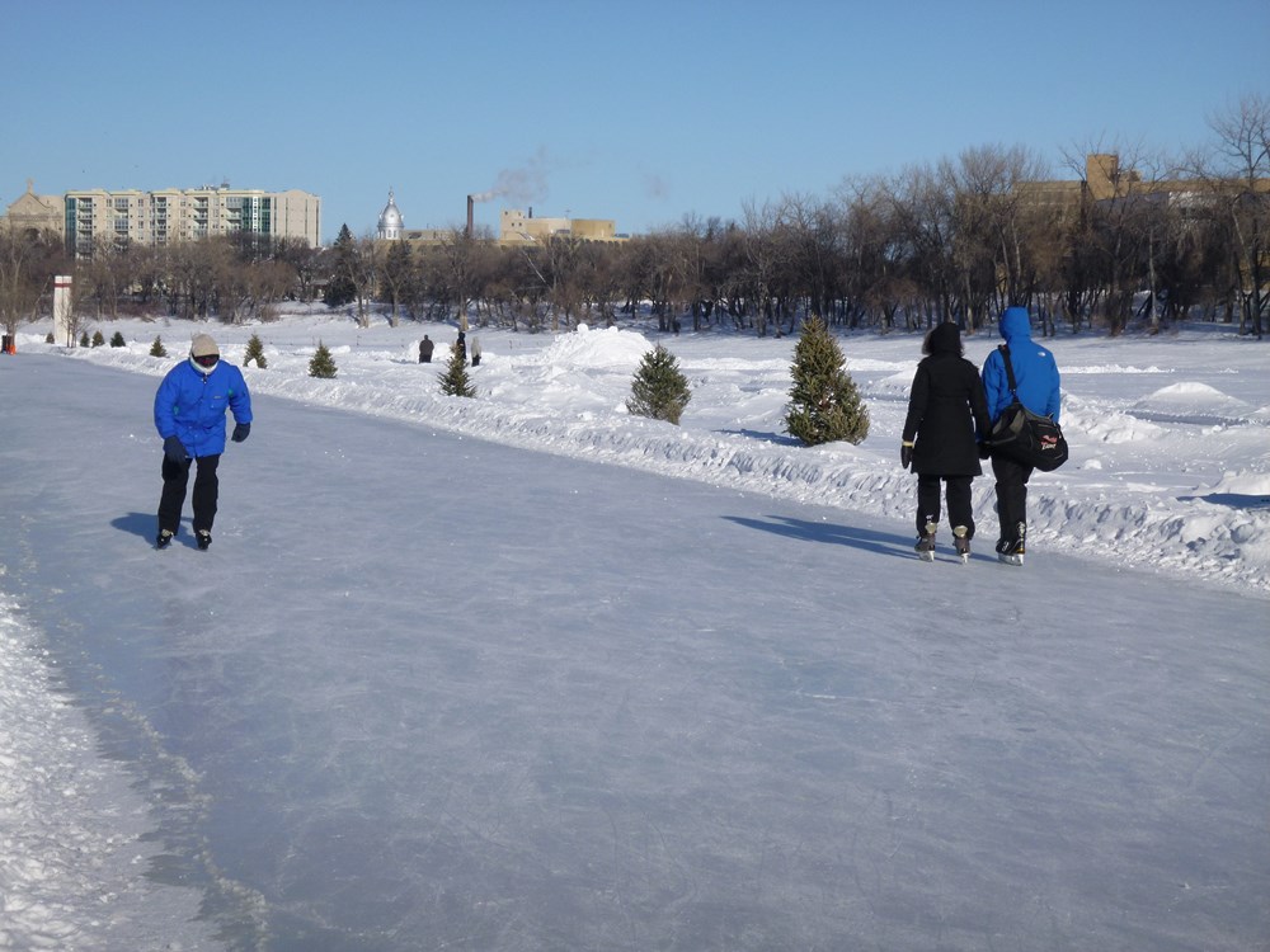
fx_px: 3119
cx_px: 635
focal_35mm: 85
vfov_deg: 17.4
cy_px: 476
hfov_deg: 23.0
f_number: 5.7
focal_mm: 15.3
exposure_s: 1/640
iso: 100
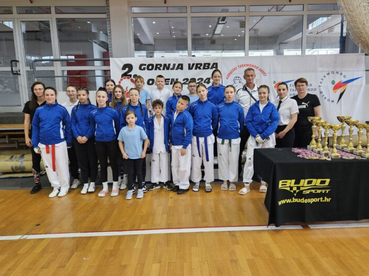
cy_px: 133
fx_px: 266
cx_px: 197
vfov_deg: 54.9
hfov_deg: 69.3
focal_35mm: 25
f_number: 1.8
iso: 125
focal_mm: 5.4
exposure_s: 1/100
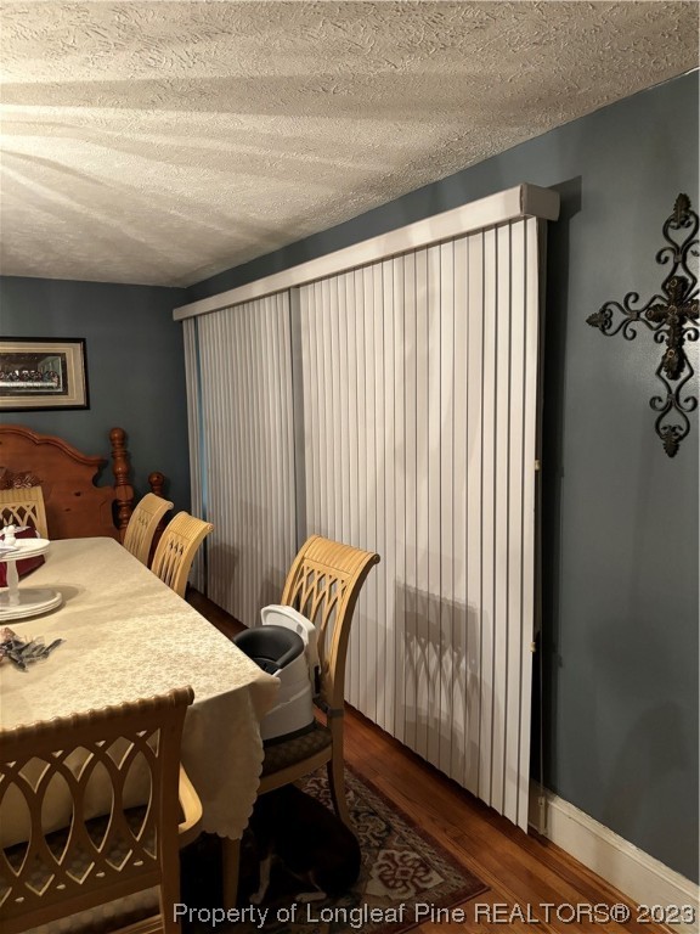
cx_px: 350
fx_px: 701
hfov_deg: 53.1
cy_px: 467
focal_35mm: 26
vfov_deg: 67.3
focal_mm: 5.96
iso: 400
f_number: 1.6
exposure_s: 1/40
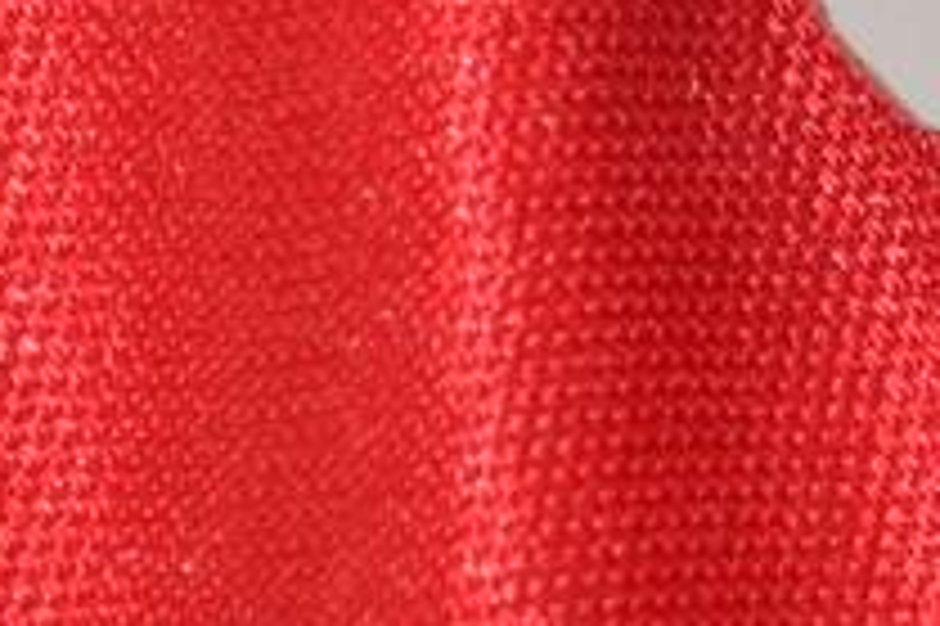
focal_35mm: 427
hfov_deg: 4.8
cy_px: -410
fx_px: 11130
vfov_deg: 3.2
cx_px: 1358
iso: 200
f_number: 5.6
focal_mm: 55
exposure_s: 1/200
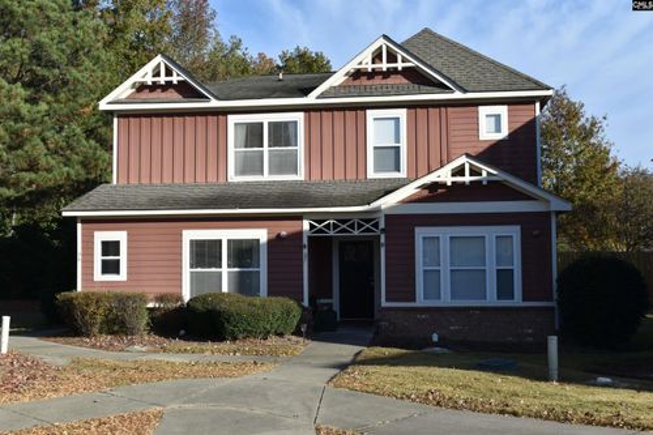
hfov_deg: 43.6
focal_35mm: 45
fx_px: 816
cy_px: 218
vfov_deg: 29.8
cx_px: 326
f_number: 8
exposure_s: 1/250
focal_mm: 30
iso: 110
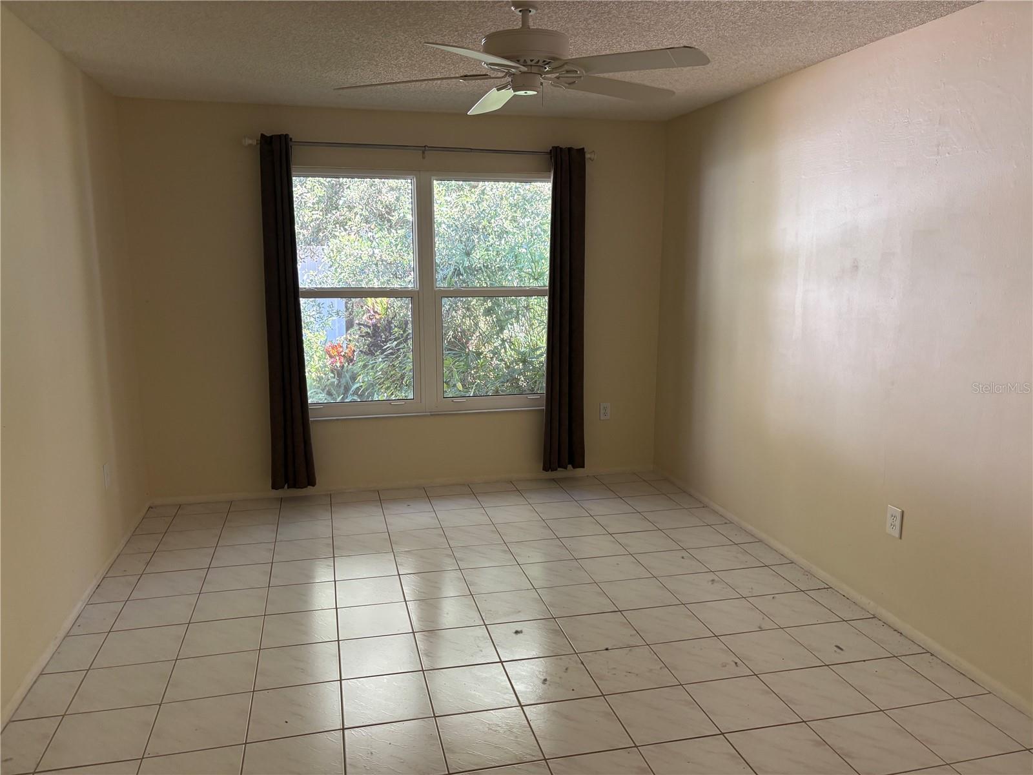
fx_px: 776
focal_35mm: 26
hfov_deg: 67.3
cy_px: 388
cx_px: 516
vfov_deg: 53.1
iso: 125
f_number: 1.6
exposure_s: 1/68
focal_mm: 5.96
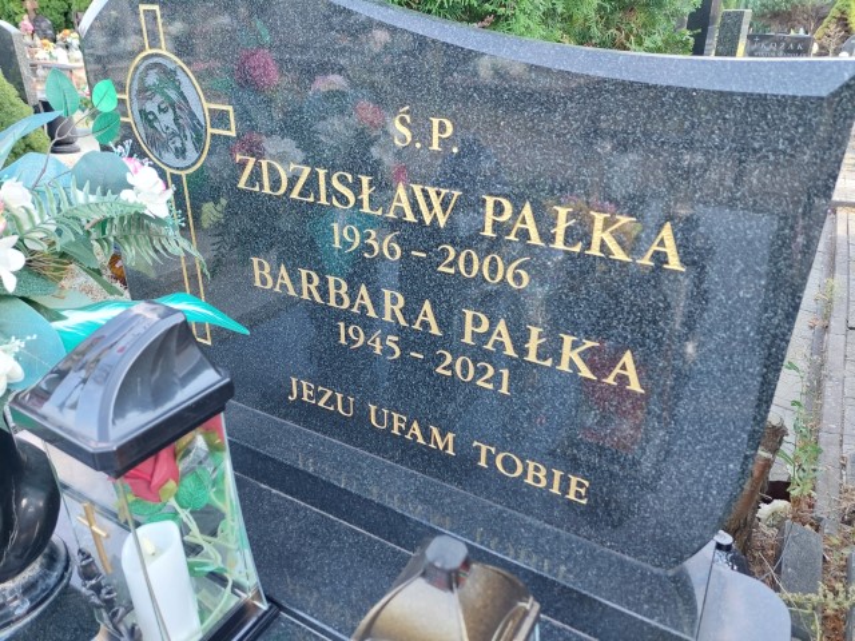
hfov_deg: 69.4
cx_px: 428
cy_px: 320
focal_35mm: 25
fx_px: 617
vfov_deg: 54.9
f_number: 1.8
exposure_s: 1/50
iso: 40
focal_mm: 5.23
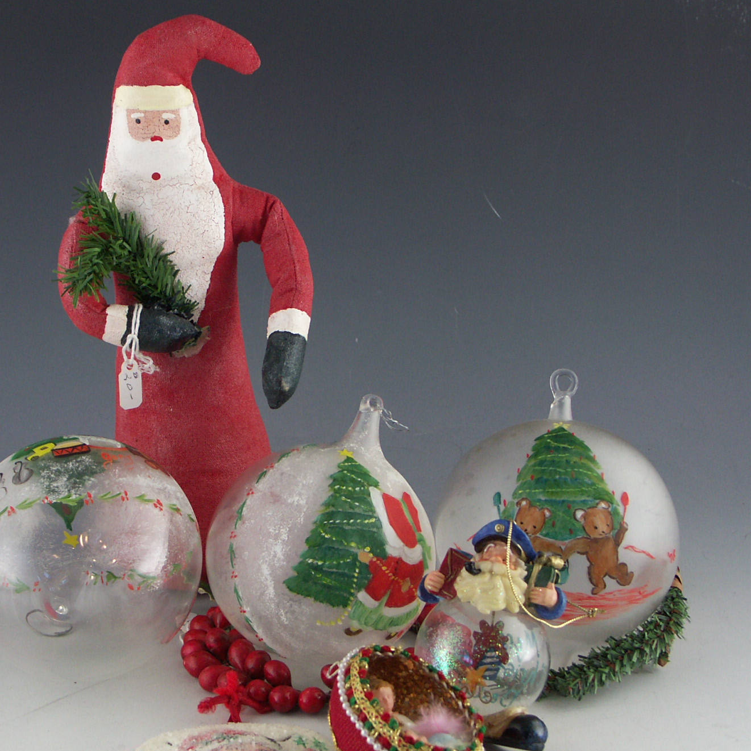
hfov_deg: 24.3
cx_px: 291
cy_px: 438
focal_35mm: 71
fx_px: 1743
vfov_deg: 24.3
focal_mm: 13.23
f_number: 3.5
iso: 100
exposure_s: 1/80
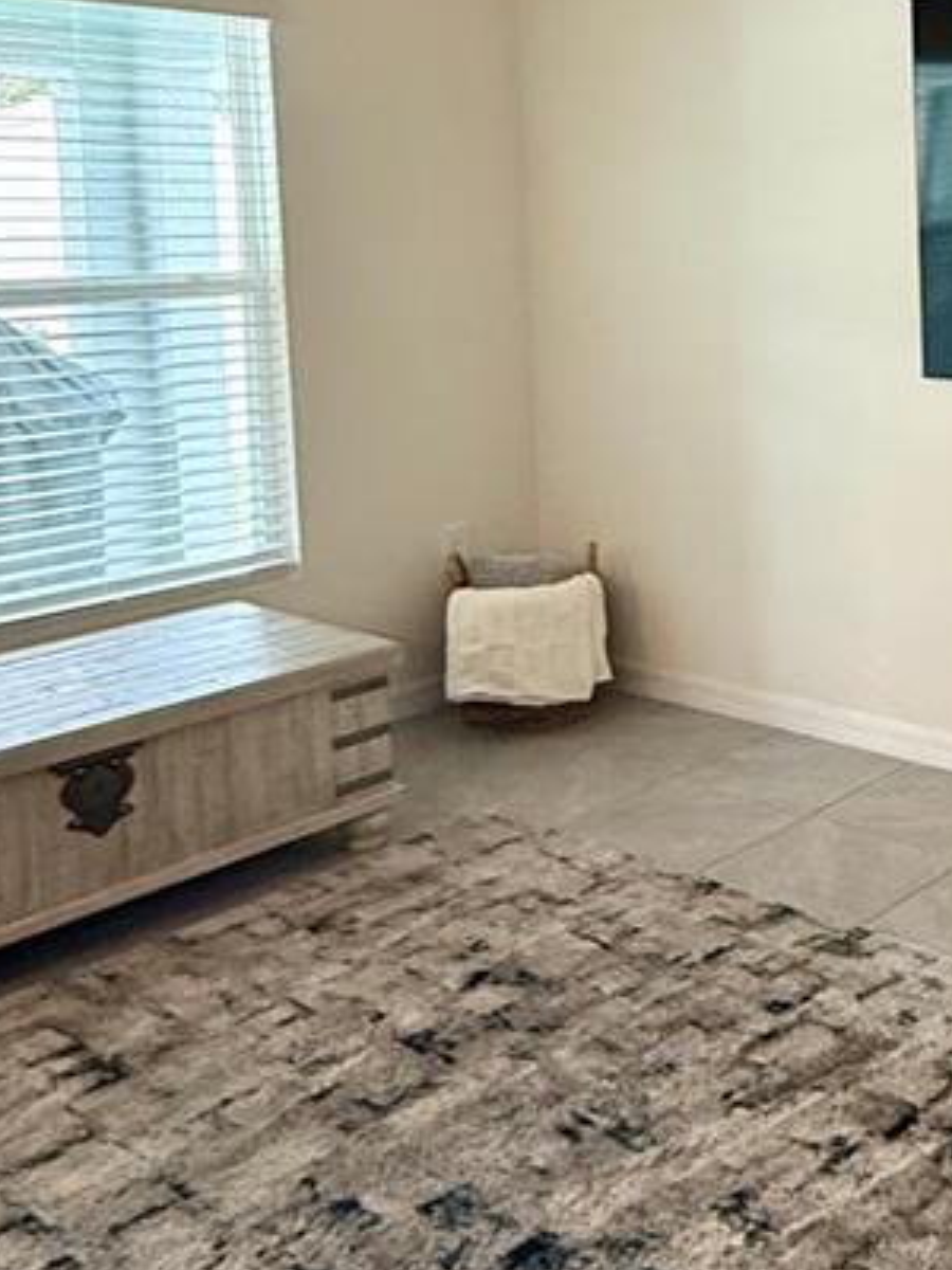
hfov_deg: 31.7
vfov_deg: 43.6
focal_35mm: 42
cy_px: 343
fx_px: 1540
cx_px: 952
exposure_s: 1/60
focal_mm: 2.22
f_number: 2.2
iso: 400
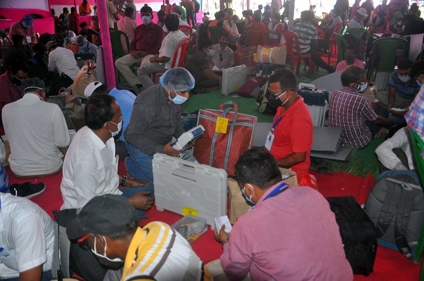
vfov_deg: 39.9
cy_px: 140
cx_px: 212
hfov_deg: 57.3
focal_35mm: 33
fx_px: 388
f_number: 3.8
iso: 1600
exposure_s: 1/200
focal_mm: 22
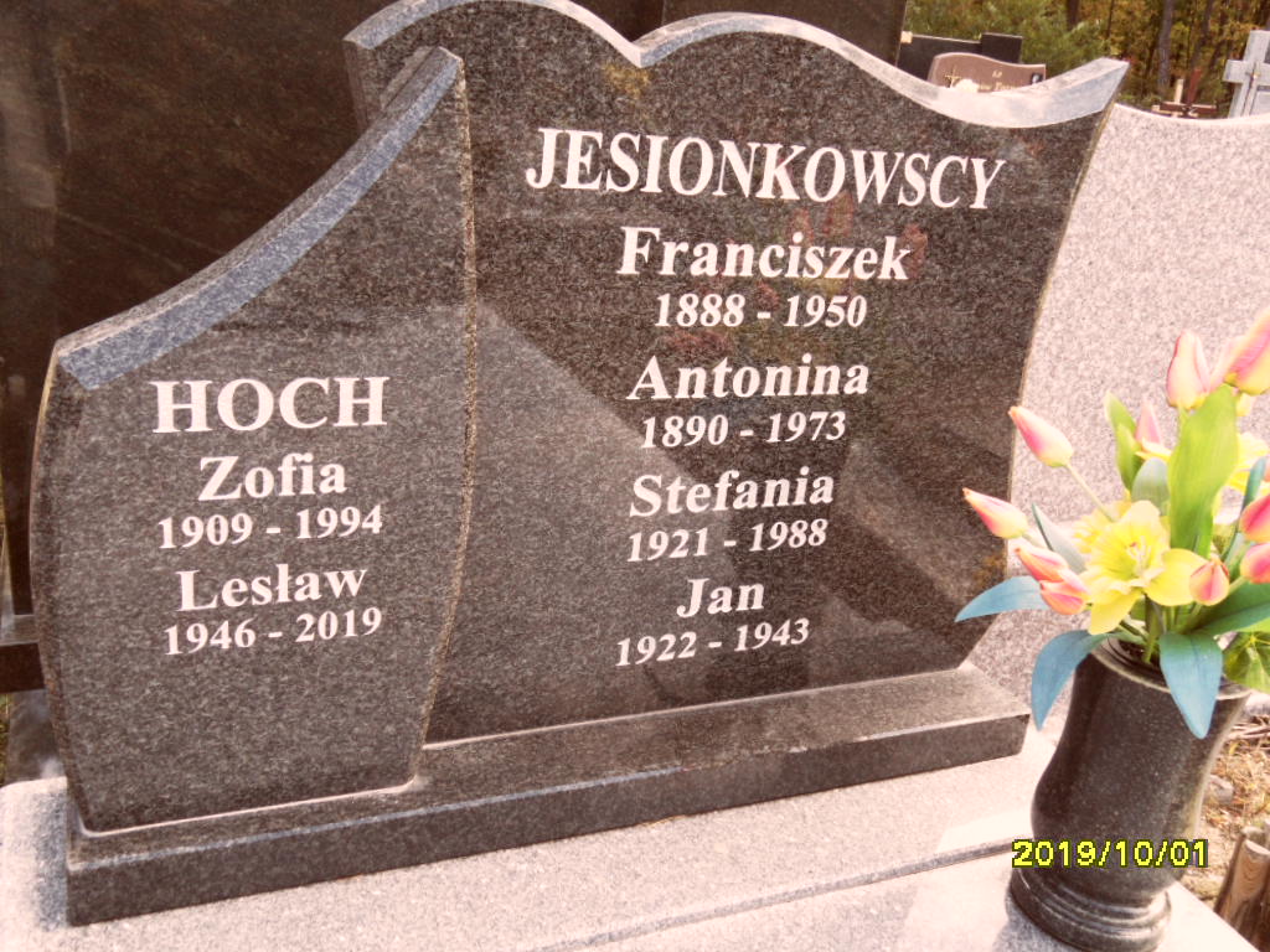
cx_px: 635
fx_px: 1174
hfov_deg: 56.8
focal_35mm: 32
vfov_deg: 44.2
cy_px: 476
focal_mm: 5.3
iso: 80
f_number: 3.4
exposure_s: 1/90
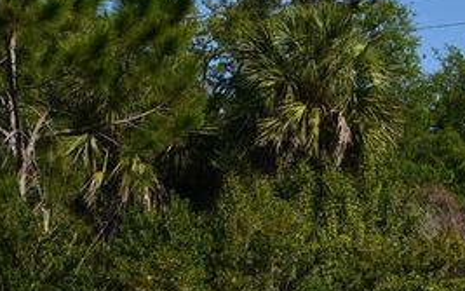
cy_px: 364
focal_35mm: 142
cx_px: 68
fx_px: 1800
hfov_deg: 14.6
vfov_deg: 9.1
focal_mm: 29
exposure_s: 1/320
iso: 100
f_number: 9
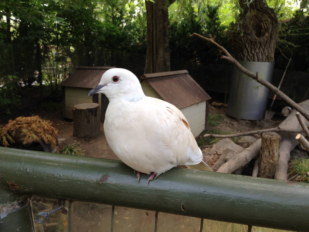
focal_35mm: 33
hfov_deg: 55.4
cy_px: 116
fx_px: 295
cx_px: 154
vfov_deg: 42.9
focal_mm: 4.12
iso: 50
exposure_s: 1/122
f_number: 2.4
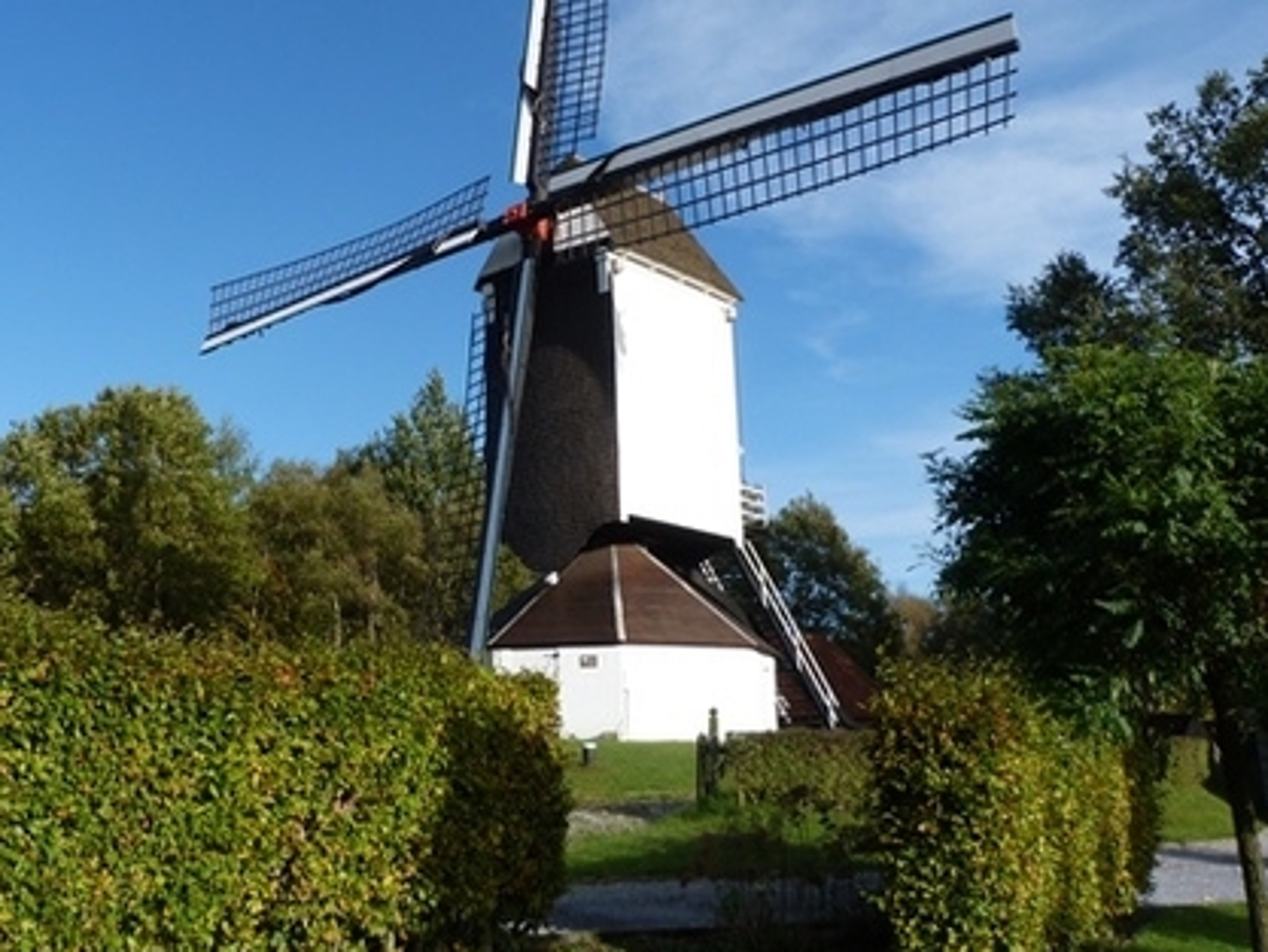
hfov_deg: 50.5
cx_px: 438
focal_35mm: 36
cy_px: 344
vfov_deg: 39.4
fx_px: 1319
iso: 80
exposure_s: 1/250
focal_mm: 4.5
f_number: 5.6
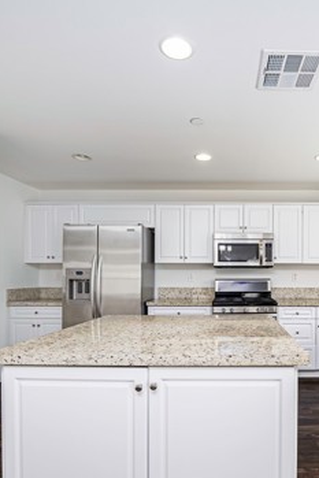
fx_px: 292
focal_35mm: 22
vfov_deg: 78.0
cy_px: 277
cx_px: 235
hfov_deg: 54.8
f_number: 6.3
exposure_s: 1/200
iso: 200
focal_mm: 12
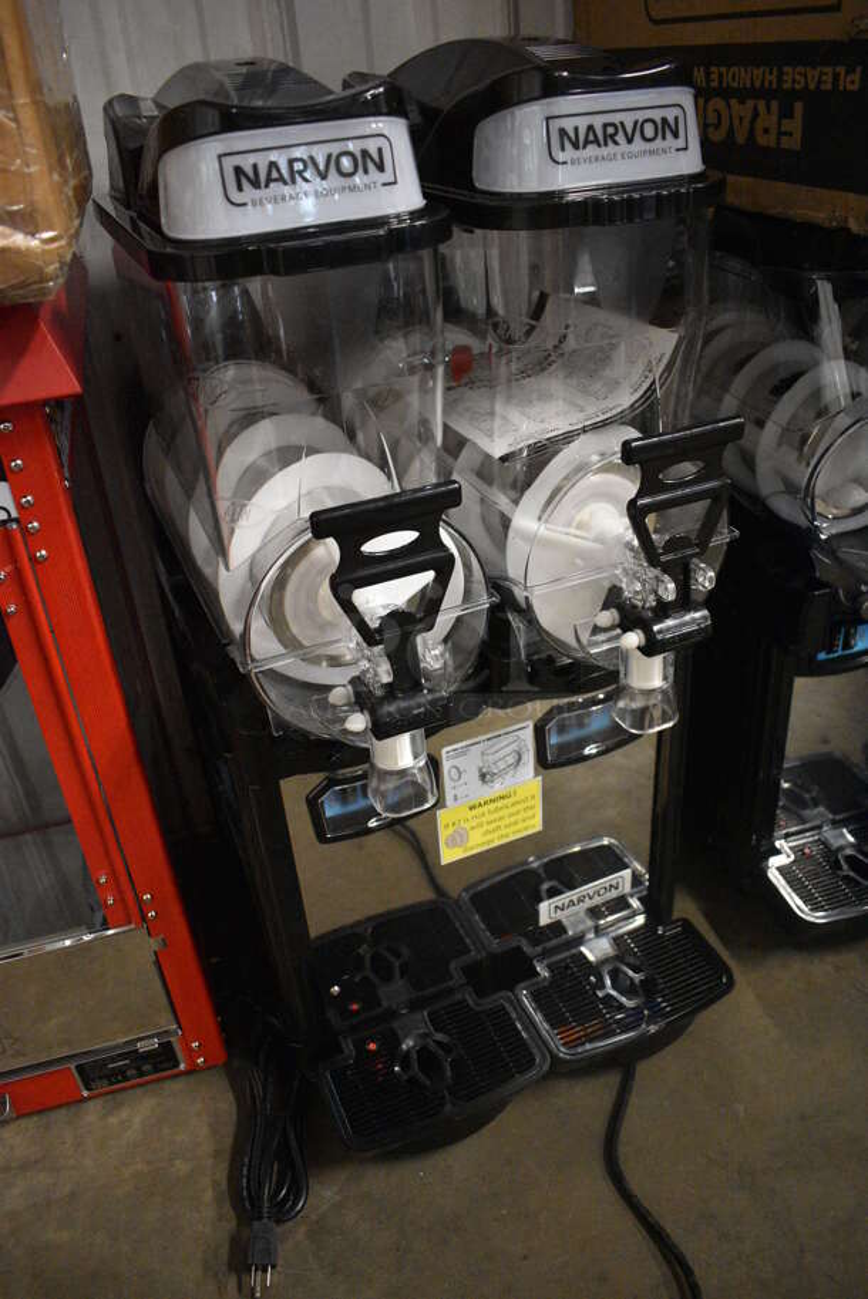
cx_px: 434
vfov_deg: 67.3
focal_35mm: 27
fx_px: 975
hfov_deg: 48.0
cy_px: 650
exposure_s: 1/125
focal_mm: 18
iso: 5600
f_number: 3.5
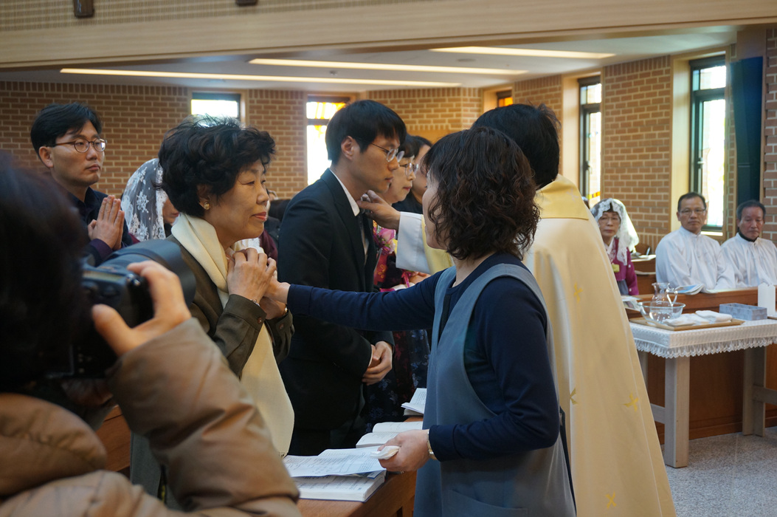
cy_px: 258
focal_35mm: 45
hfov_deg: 43.6
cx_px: 388
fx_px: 970
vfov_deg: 29.8
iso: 500
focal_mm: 30
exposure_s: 1/60
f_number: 5
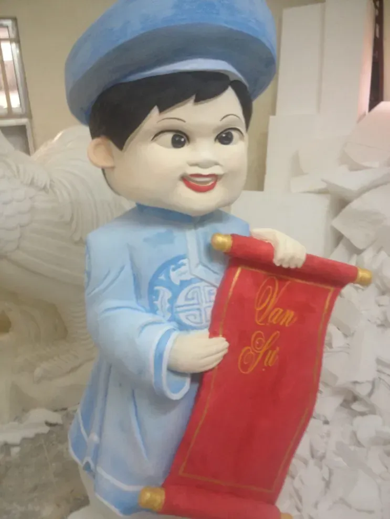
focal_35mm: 35
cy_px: 260
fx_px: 526
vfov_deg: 52.6
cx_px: 195
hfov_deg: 40.7
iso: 125
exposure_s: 1/20
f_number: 2.4
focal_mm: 4.28
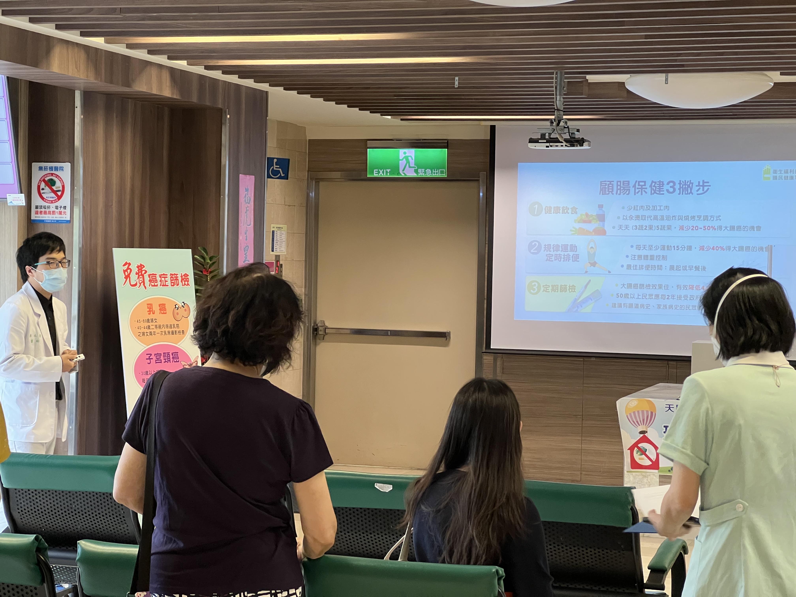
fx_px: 1771
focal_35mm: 77
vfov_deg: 19.1
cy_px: 298
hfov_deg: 25.3
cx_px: 398
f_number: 2.8
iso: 320
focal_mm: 9
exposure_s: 1/60
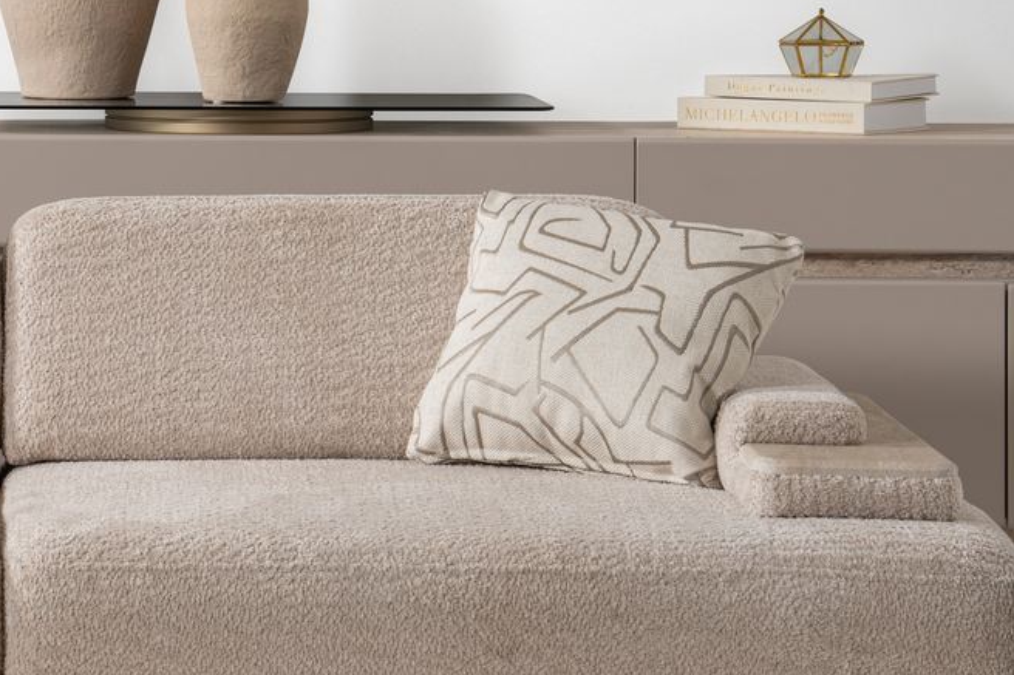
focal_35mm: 186
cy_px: 76
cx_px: -80
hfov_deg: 10.9
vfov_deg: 7.4
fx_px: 5237
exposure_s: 1/100
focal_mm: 61
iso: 100
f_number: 11
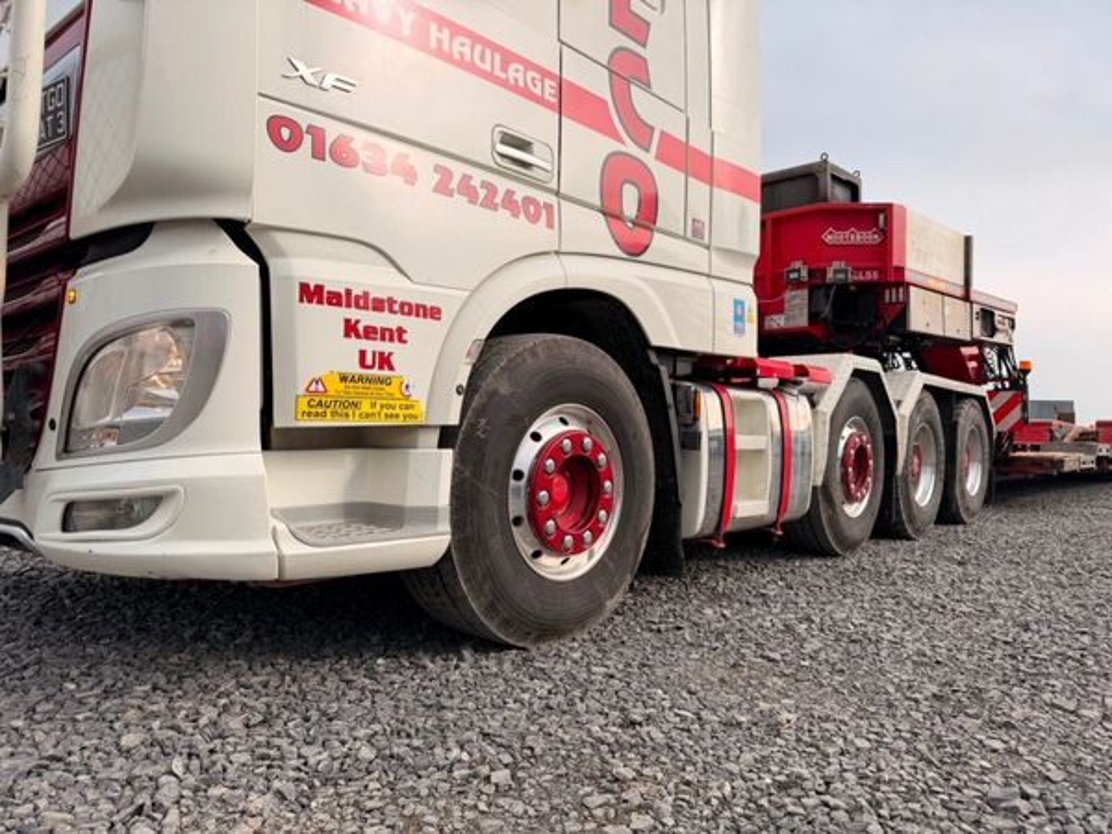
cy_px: 417
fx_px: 771
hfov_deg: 71.6
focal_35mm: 24
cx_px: 556
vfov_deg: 56.8
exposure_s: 1/1855
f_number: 1.78
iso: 80
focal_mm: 6.76
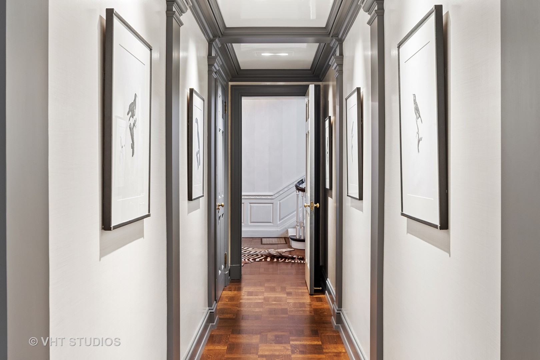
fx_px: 540
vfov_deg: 36.9
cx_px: 270
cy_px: 180
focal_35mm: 36
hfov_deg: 53.1
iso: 200
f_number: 8
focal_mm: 24
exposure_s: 1
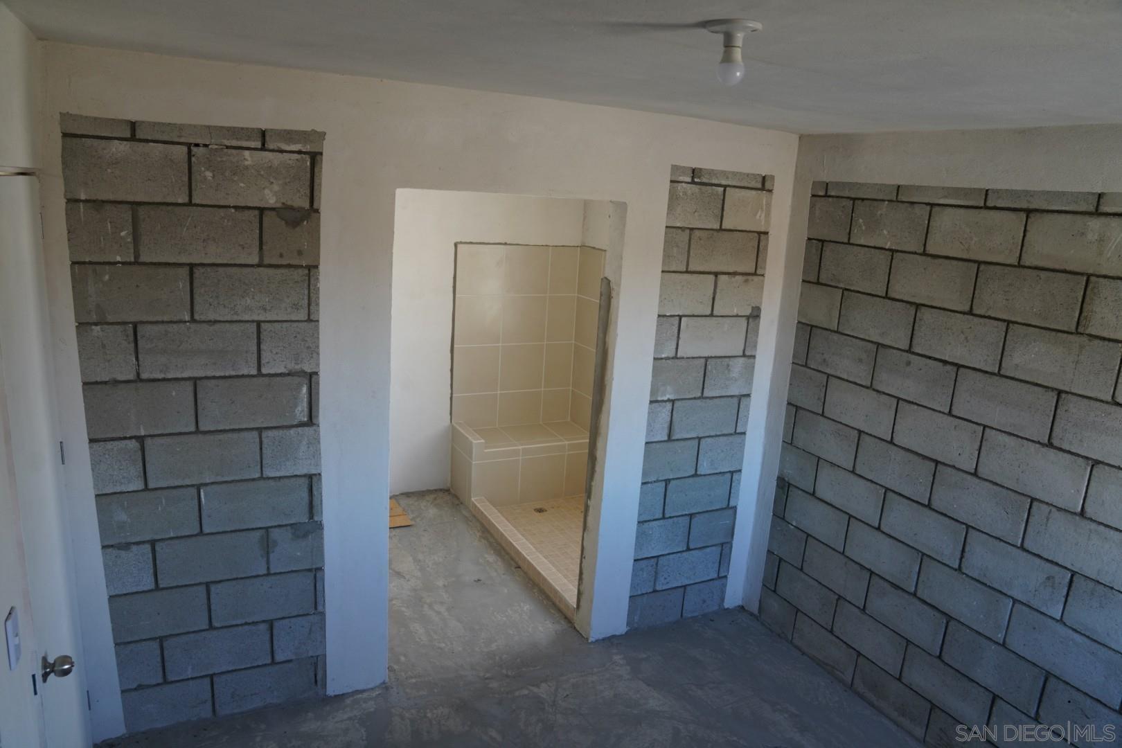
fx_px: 748
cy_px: 374
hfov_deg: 73.7
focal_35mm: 24
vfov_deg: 53.1
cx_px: 561
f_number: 4
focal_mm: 24
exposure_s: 1/160
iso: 500
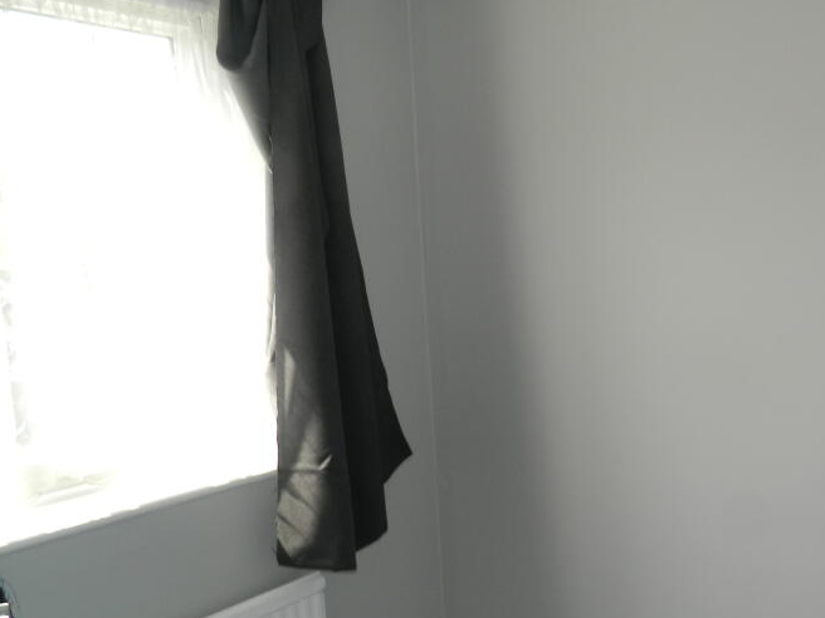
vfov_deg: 35.9
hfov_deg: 46.4
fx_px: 929
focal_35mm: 39
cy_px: 475
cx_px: 601
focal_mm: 4.5
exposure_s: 1/80
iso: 80
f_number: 3.1
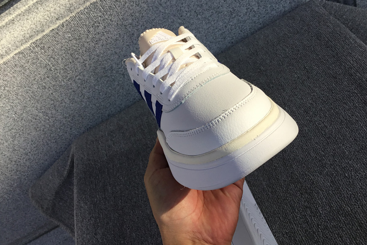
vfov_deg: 39.9
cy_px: 111
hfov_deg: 57.2
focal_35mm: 33
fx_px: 336
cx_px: 187
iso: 25
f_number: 2.4
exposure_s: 1/608
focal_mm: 3.3
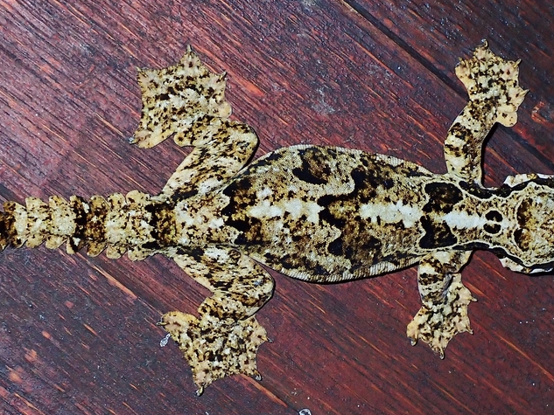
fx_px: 1441
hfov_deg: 21.8
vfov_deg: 16.4
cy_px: 252
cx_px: 286
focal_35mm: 90
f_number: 4.5
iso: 200
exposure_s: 1/100
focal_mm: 9.01
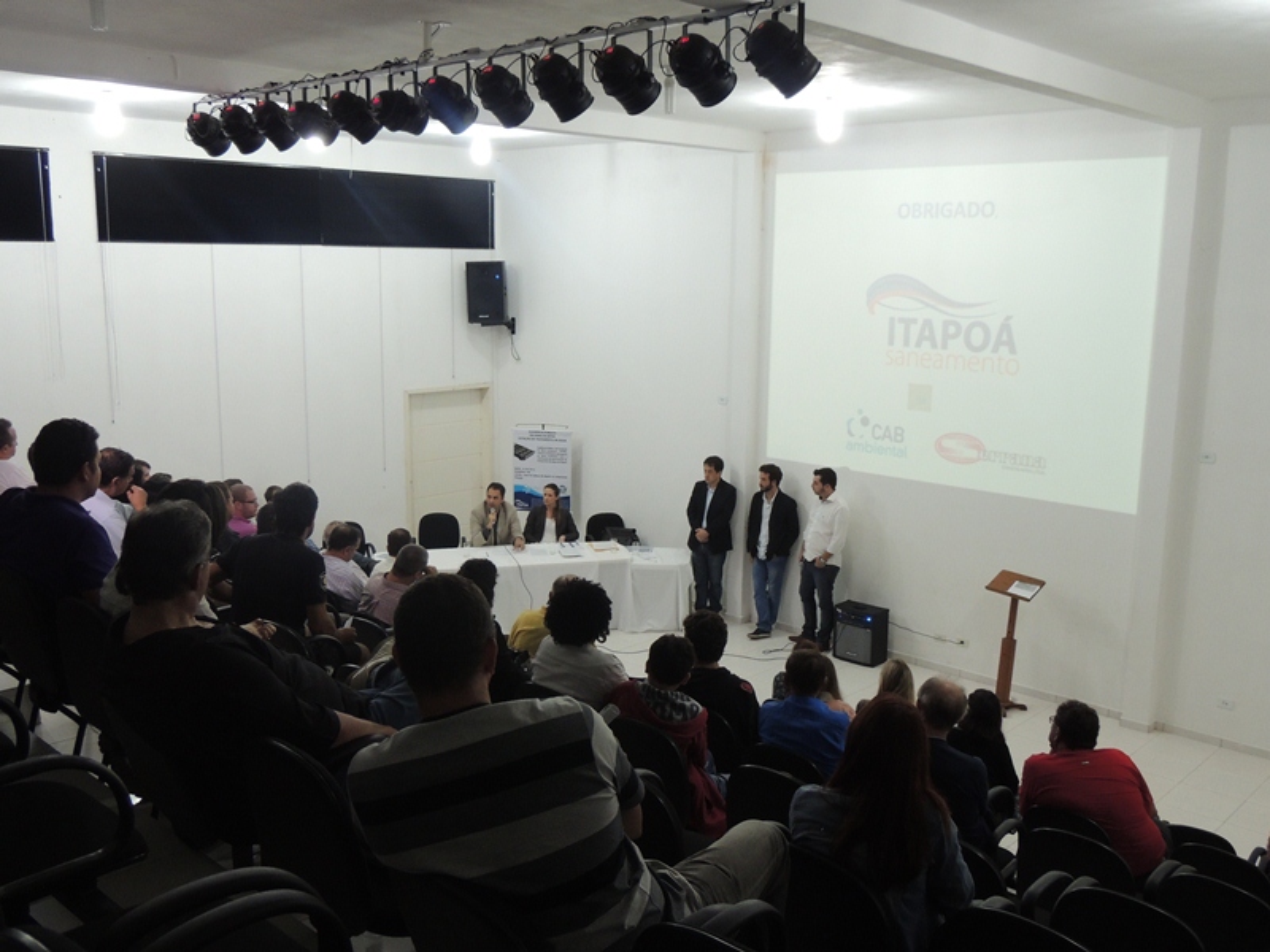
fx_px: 1211
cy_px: 476
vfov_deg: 42.9
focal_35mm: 33
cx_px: 635
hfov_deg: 55.4
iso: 400
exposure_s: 1/40
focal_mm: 5.8
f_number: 3.2
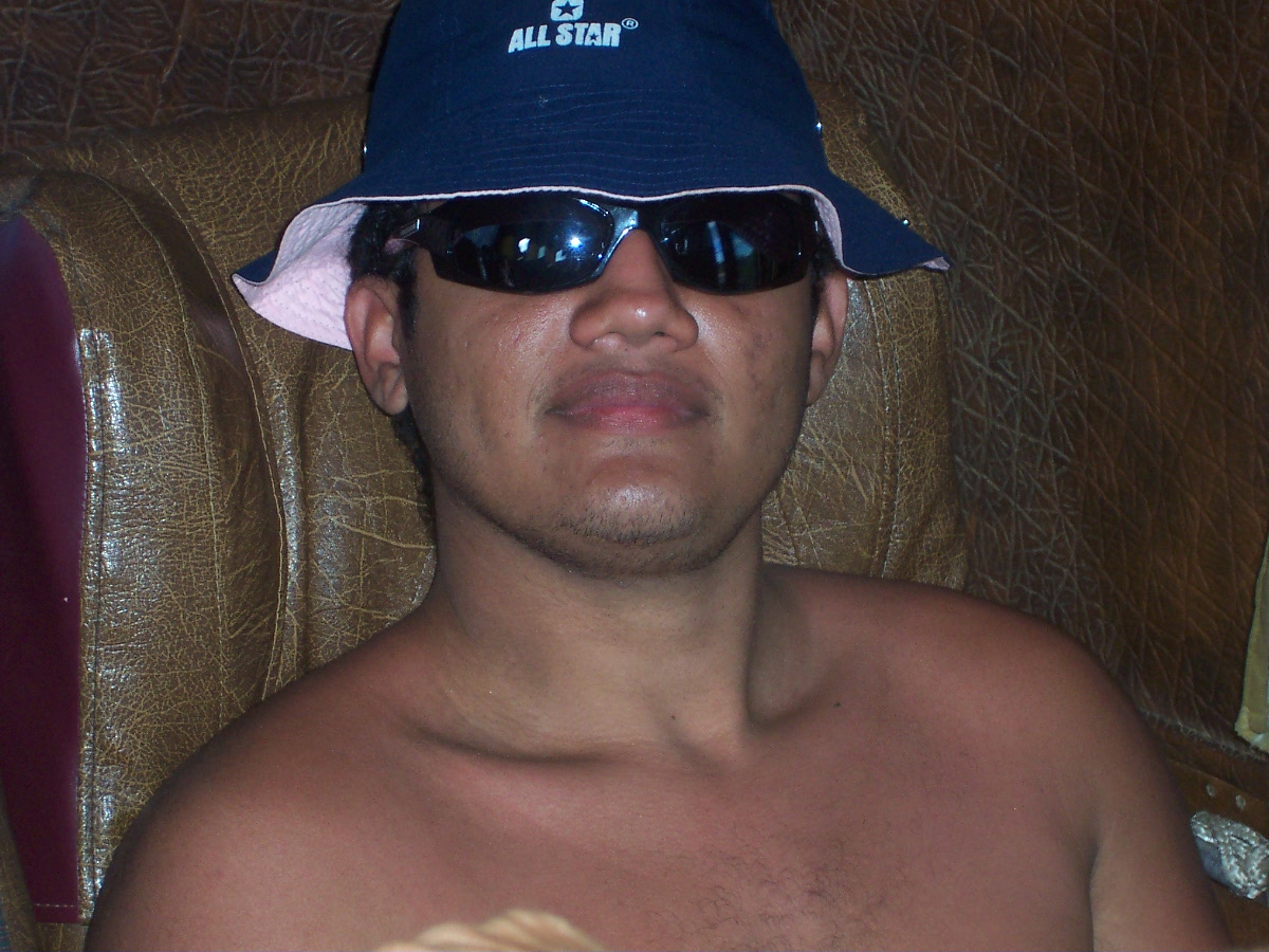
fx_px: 4069
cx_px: 634
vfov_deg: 13.3
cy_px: 476
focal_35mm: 111
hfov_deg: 17.7
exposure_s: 1/90
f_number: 4.8
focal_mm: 16.8
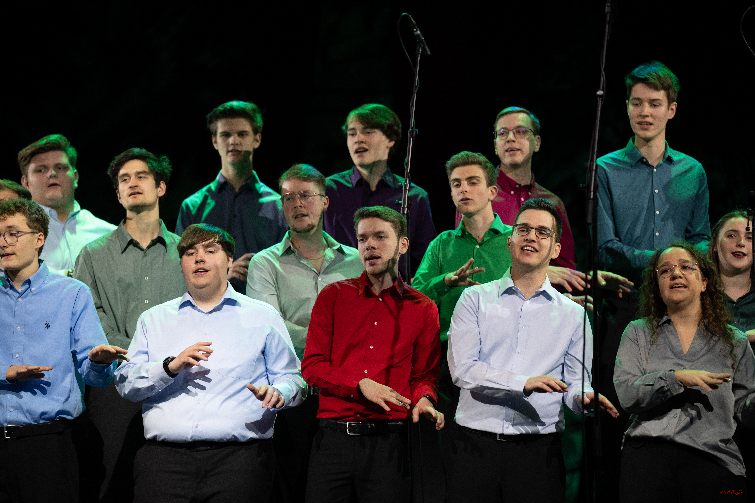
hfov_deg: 10.3
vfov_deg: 6.9
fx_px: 4194
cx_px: 378
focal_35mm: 200
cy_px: 252
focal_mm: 200
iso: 1000
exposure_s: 1/125
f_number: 3.5
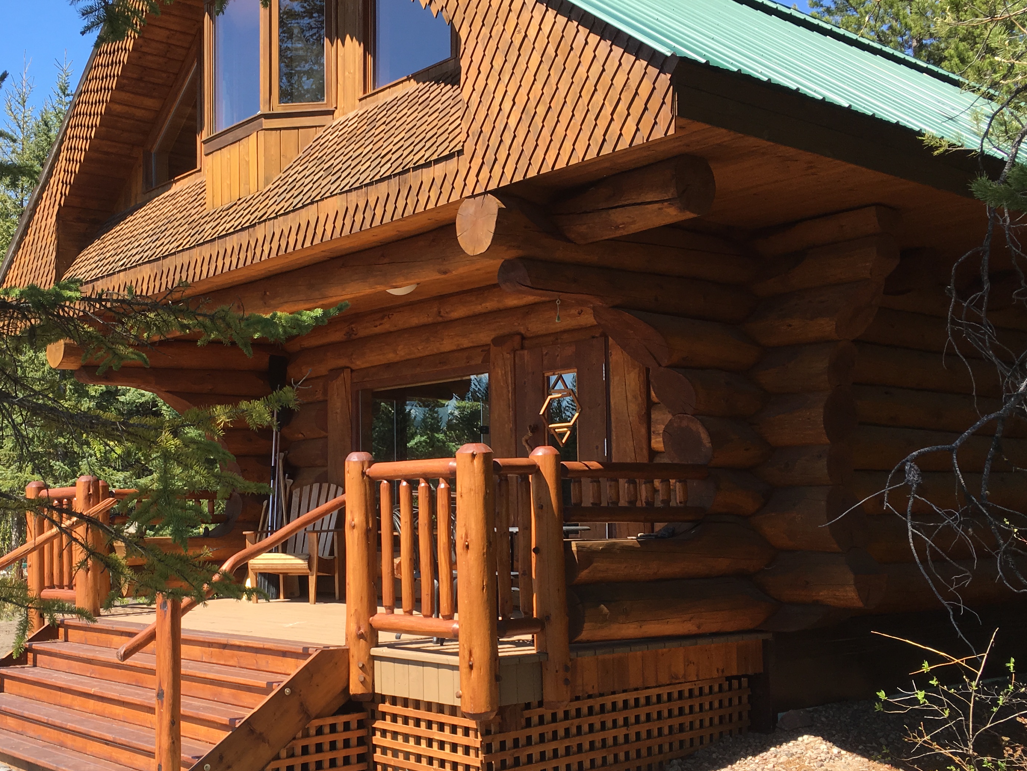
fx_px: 1246
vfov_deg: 34.3
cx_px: 379
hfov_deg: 44.4
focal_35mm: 42
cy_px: 452
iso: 25
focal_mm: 4.15
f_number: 2.2
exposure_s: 1/605
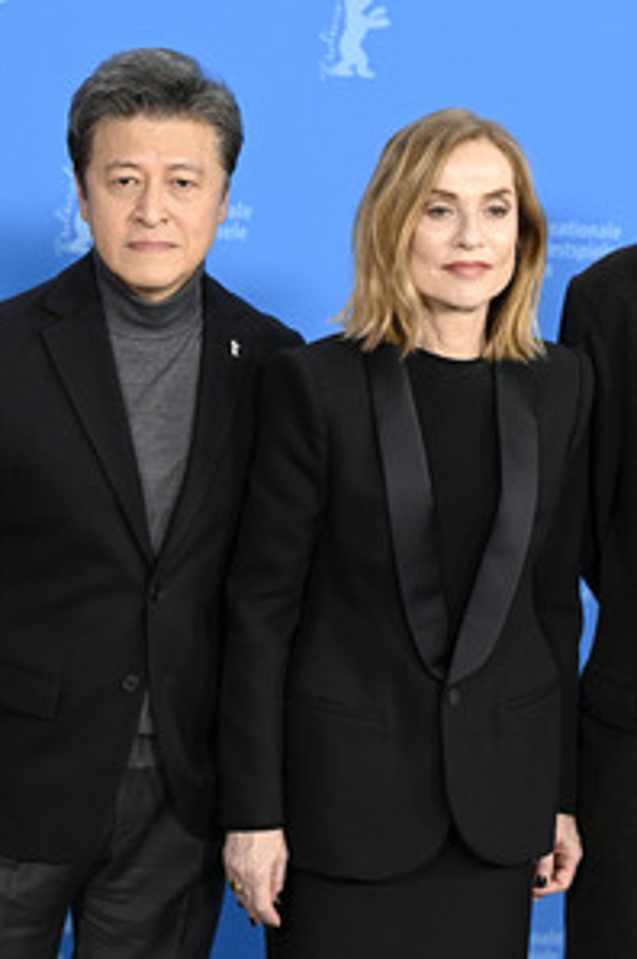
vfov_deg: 19.3
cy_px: 480
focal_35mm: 106
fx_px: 2820
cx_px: 349
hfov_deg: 12.9
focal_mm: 70
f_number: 4
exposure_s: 1/640
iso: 3200
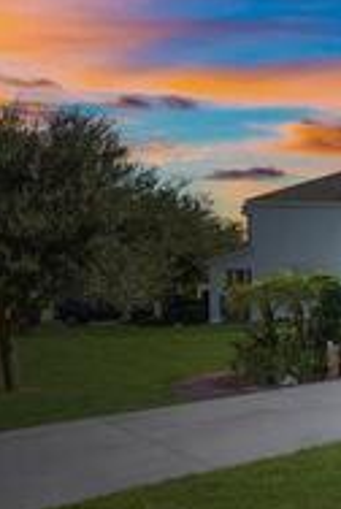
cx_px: 539
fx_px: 750
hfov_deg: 20.9
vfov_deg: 37.4
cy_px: 271
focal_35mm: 53
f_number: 4
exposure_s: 1/80
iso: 200
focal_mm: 12.29
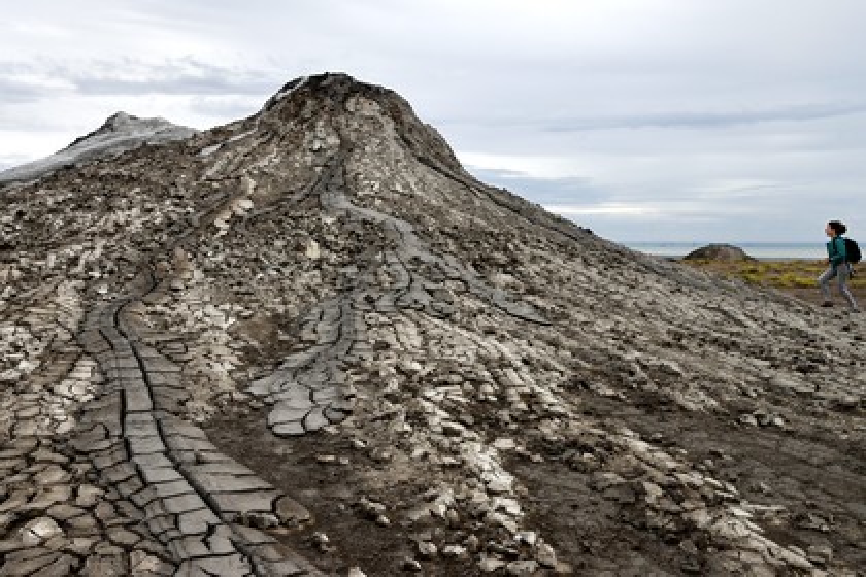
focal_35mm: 40
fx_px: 962
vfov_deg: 33.4
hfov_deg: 48.5
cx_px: 433
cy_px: 288
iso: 400
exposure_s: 1/640
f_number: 9
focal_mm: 40
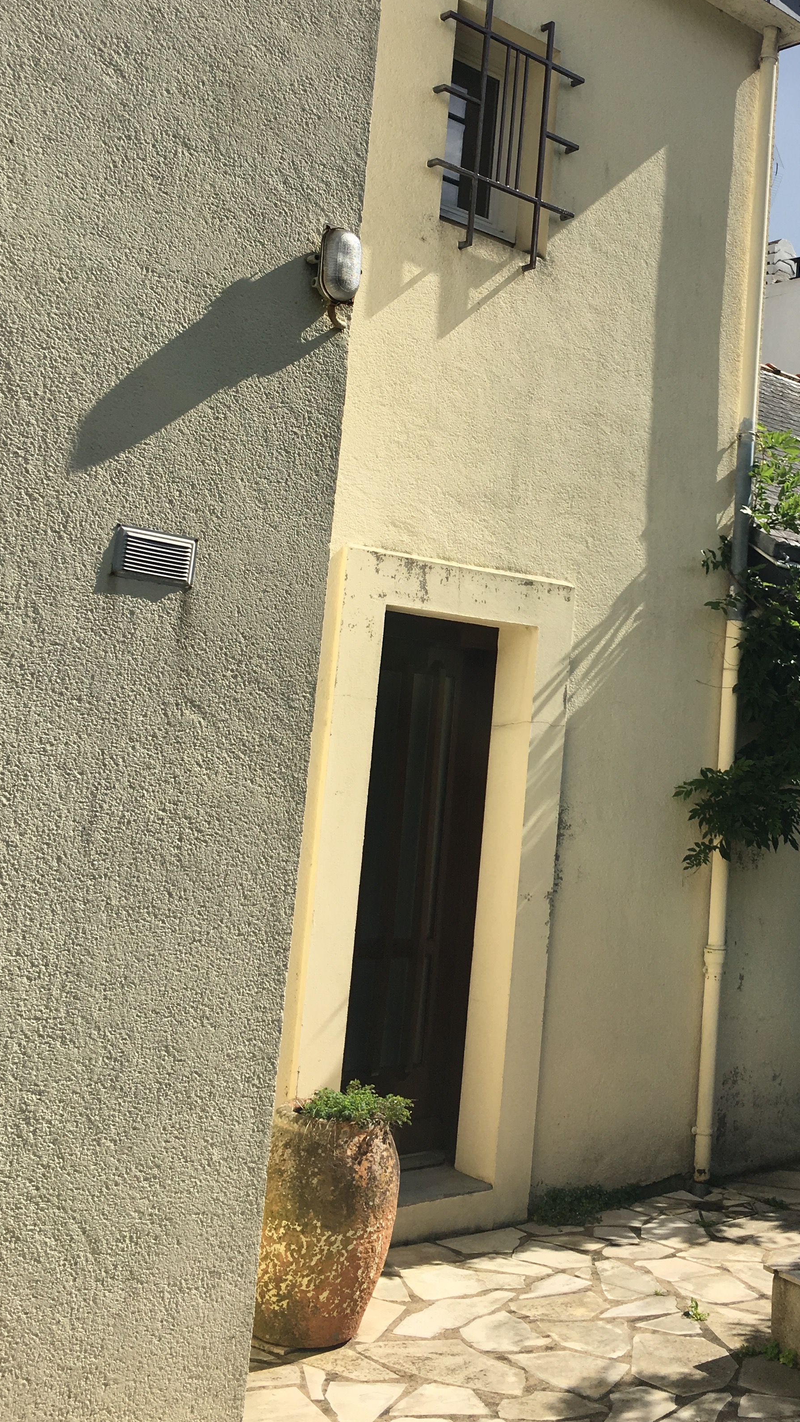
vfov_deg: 50.2
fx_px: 1509
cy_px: 568
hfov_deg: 29.0
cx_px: 640
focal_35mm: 40
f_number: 2.2
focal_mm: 4.15
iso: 25
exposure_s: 1/1832
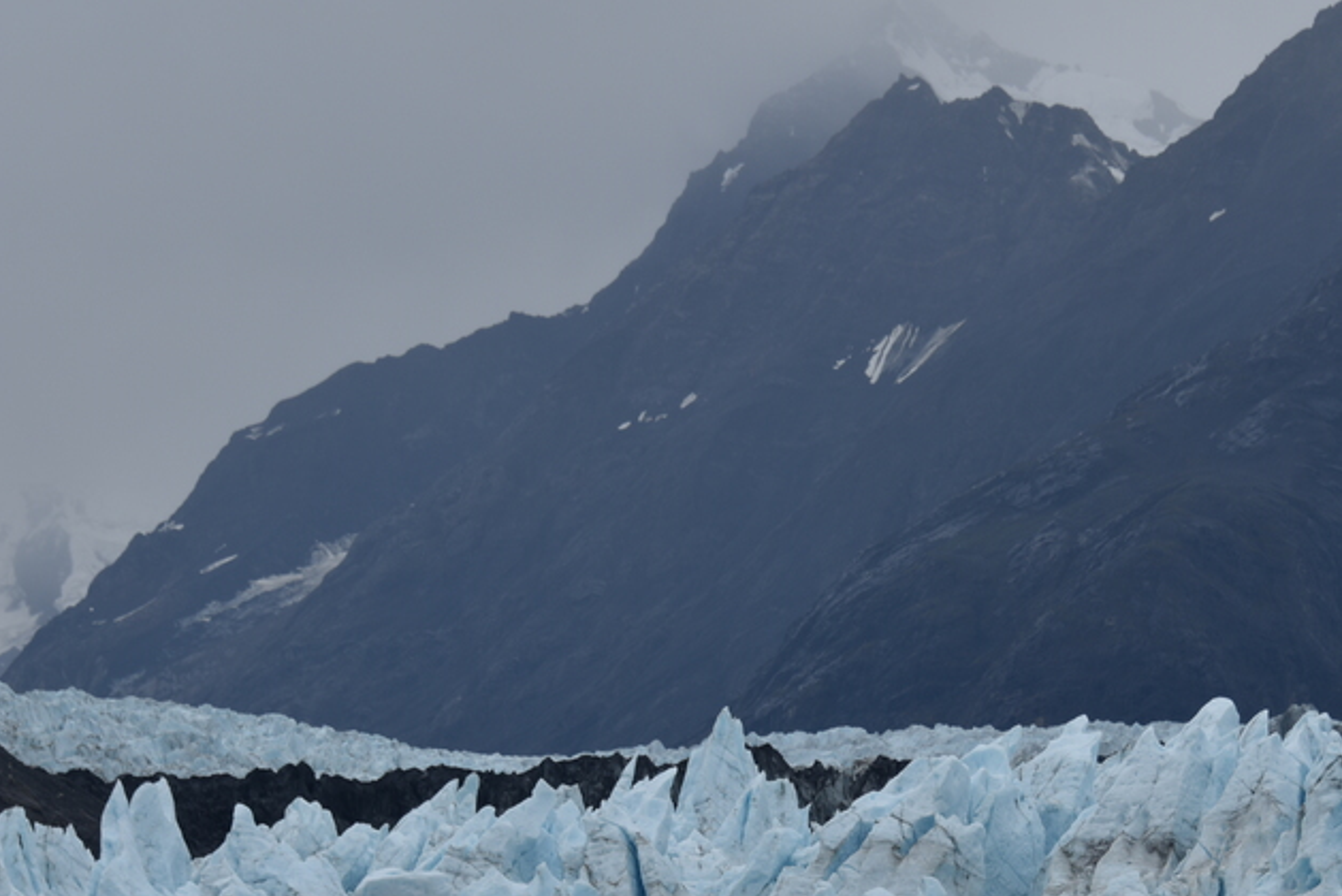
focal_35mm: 228
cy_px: 789
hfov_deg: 9.0
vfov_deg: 6.0
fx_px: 8503
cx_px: 1037
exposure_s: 1/250
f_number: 6.3
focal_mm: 112
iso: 100
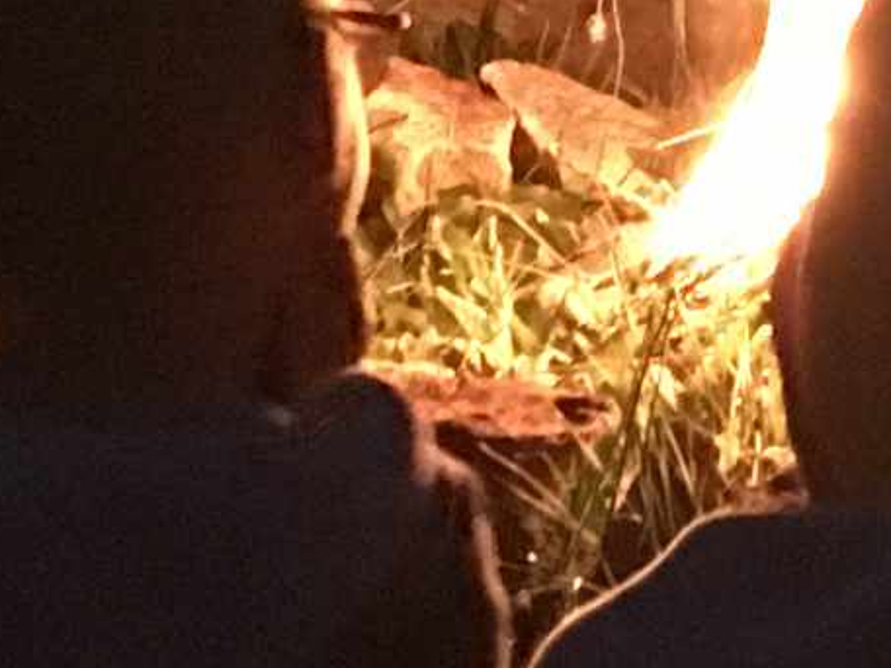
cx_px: 1393
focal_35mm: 183
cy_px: -738
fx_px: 4710
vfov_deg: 7.7
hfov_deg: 10.4
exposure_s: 1/4
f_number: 2.2
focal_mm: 4.15
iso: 400
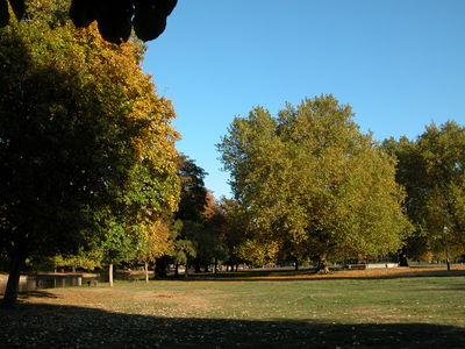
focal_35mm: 35
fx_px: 470
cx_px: 232
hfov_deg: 52.6
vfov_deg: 40.7
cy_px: 174
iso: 100
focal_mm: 8.9
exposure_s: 1/226
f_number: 5.6
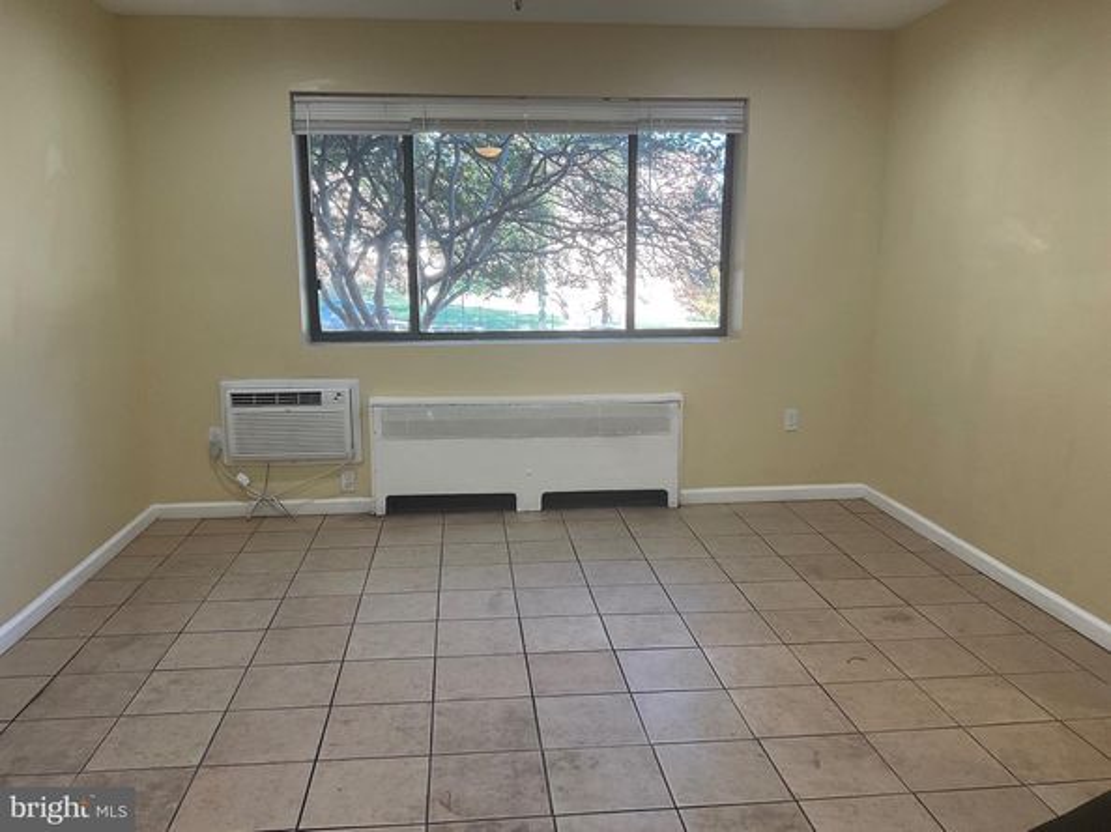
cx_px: 556
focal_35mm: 29
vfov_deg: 48.2
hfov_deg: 61.7
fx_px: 930
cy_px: 416
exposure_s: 1/60
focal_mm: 3
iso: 50
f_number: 1.8
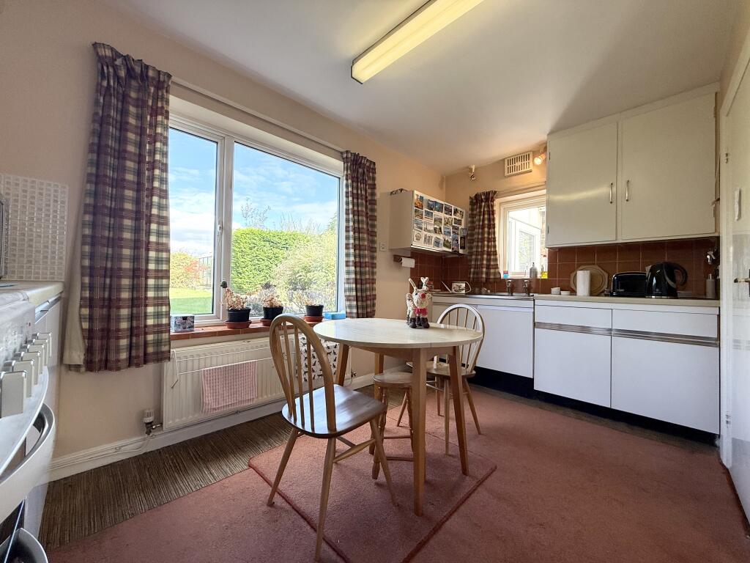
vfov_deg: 85.7
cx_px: 375
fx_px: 303
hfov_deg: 102.1
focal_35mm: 14
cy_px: 282
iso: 64
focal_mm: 2.22
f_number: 2.2
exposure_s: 1/119
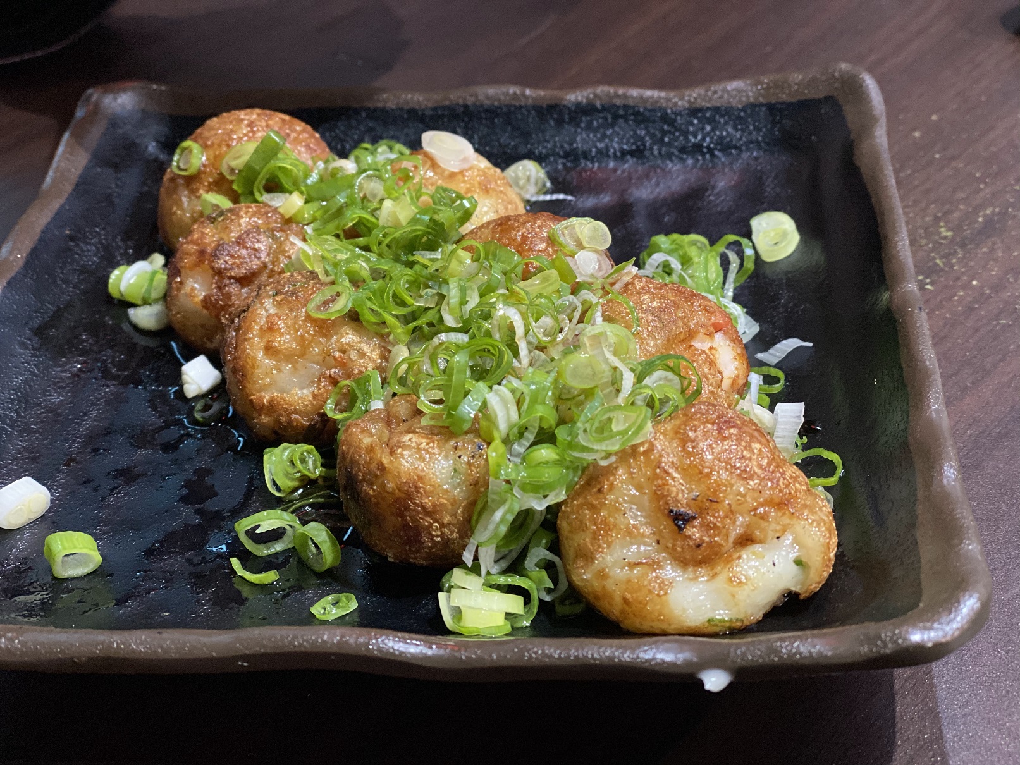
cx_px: 510
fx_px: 1532
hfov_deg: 36.8
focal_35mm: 52
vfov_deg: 28.0
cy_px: 382
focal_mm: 6
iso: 320
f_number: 2
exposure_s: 1/30
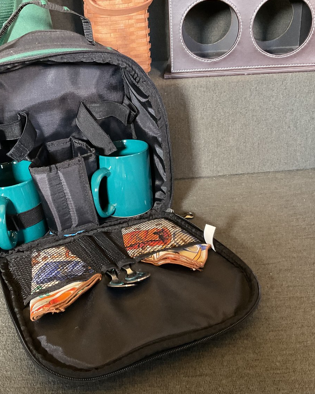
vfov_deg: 47.9
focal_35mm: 38
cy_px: 196
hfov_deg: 39.1
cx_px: 132
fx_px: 443
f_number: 1.8
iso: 320
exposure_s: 1/25
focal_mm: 3
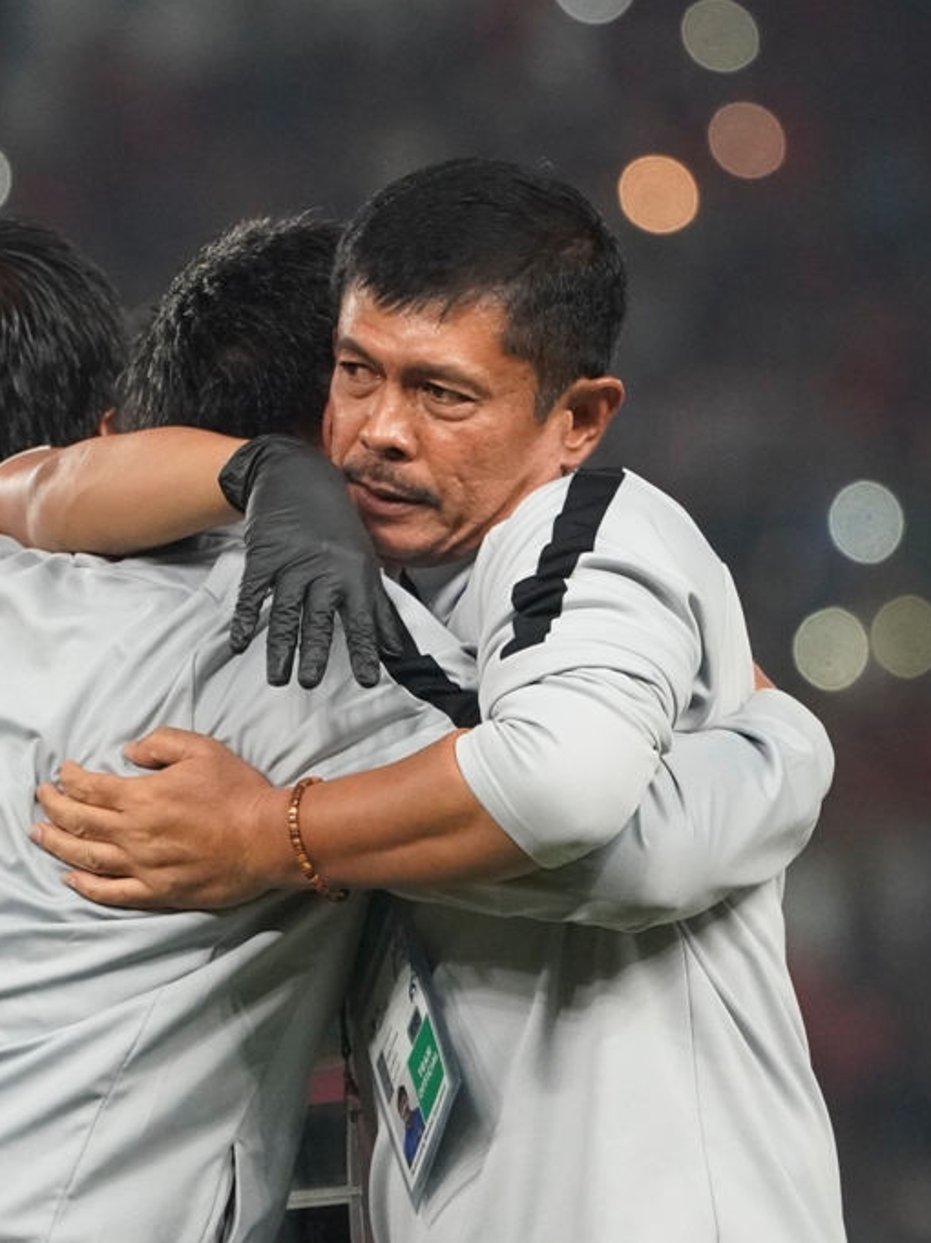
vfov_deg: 2.8
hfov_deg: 2.1
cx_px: 299
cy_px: 622
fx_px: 25449
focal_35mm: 709
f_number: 5.6
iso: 6400
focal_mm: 327
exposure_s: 1/1250
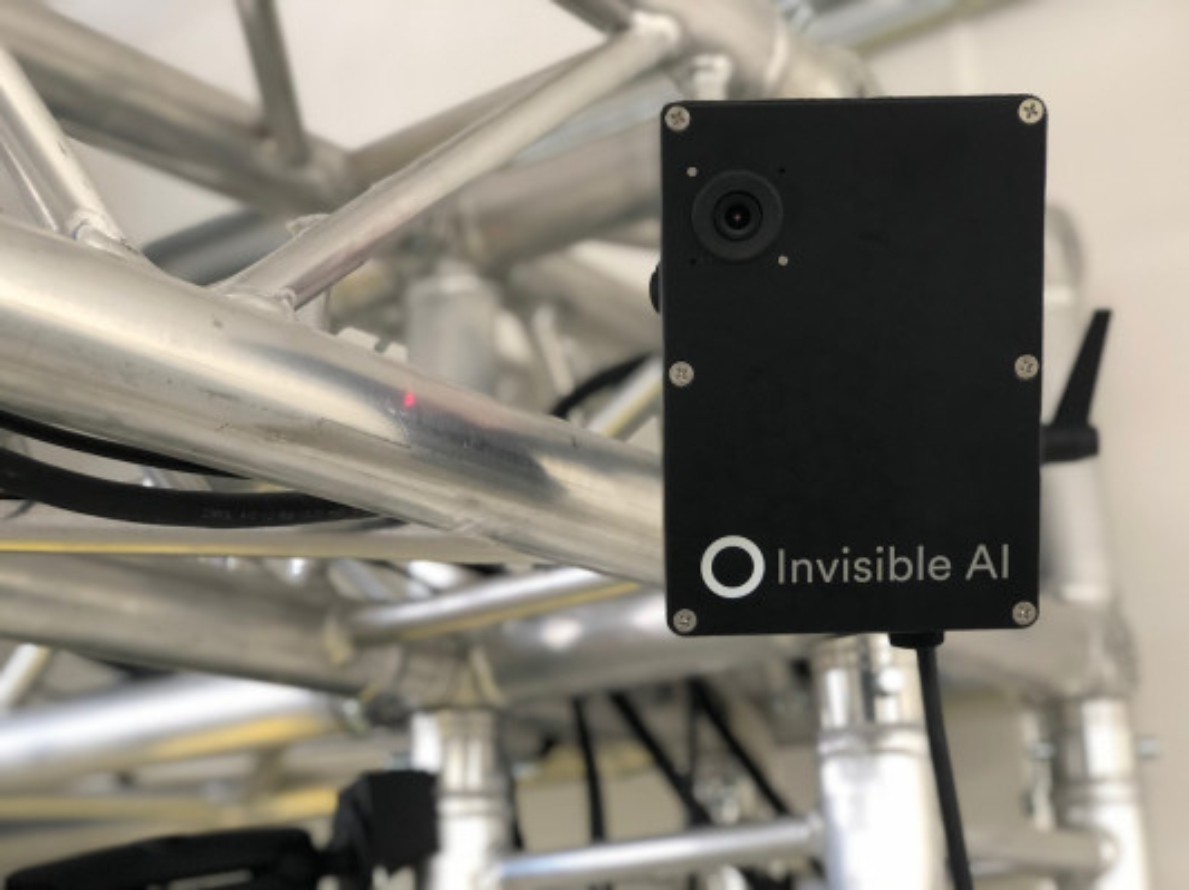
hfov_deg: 33.8
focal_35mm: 57
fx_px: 1957
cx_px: 594
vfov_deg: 25.6
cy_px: 445
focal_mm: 6.6
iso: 250
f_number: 2.8
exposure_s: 1/30
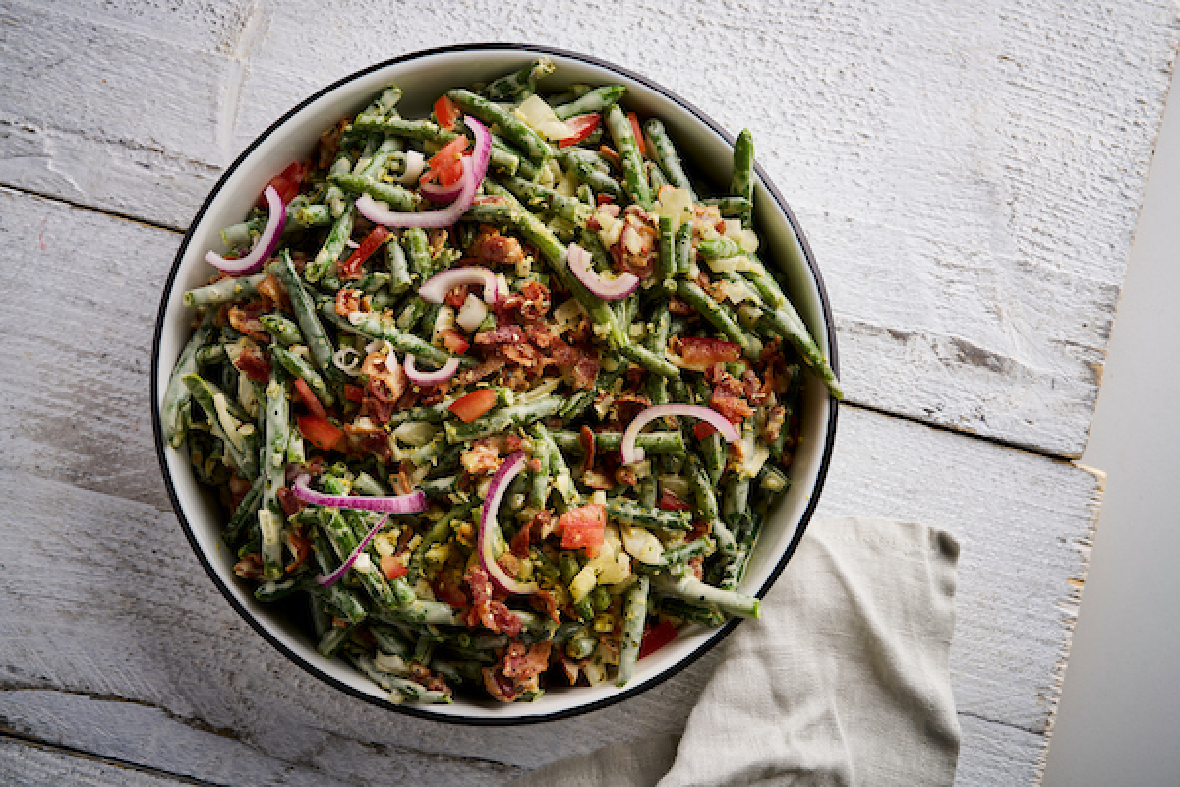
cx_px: 590
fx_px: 1639
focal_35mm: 50
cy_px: 394
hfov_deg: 39.6
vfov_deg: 27.0
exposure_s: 1/125
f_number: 8
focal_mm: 50
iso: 100
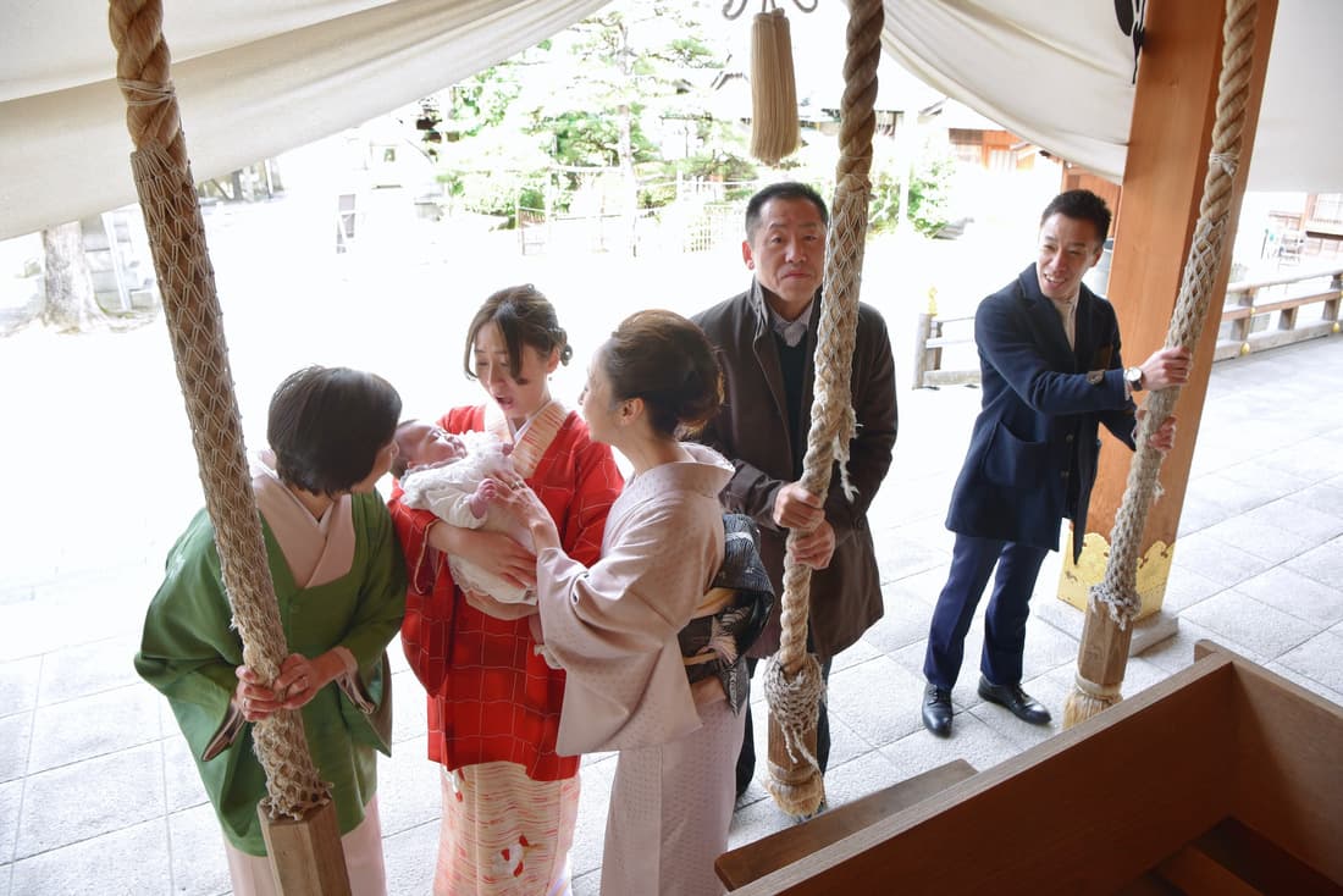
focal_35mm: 24
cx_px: 672
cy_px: 448
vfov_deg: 53.2
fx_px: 896
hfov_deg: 73.7
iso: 1000
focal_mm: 24
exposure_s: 1/80
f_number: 8
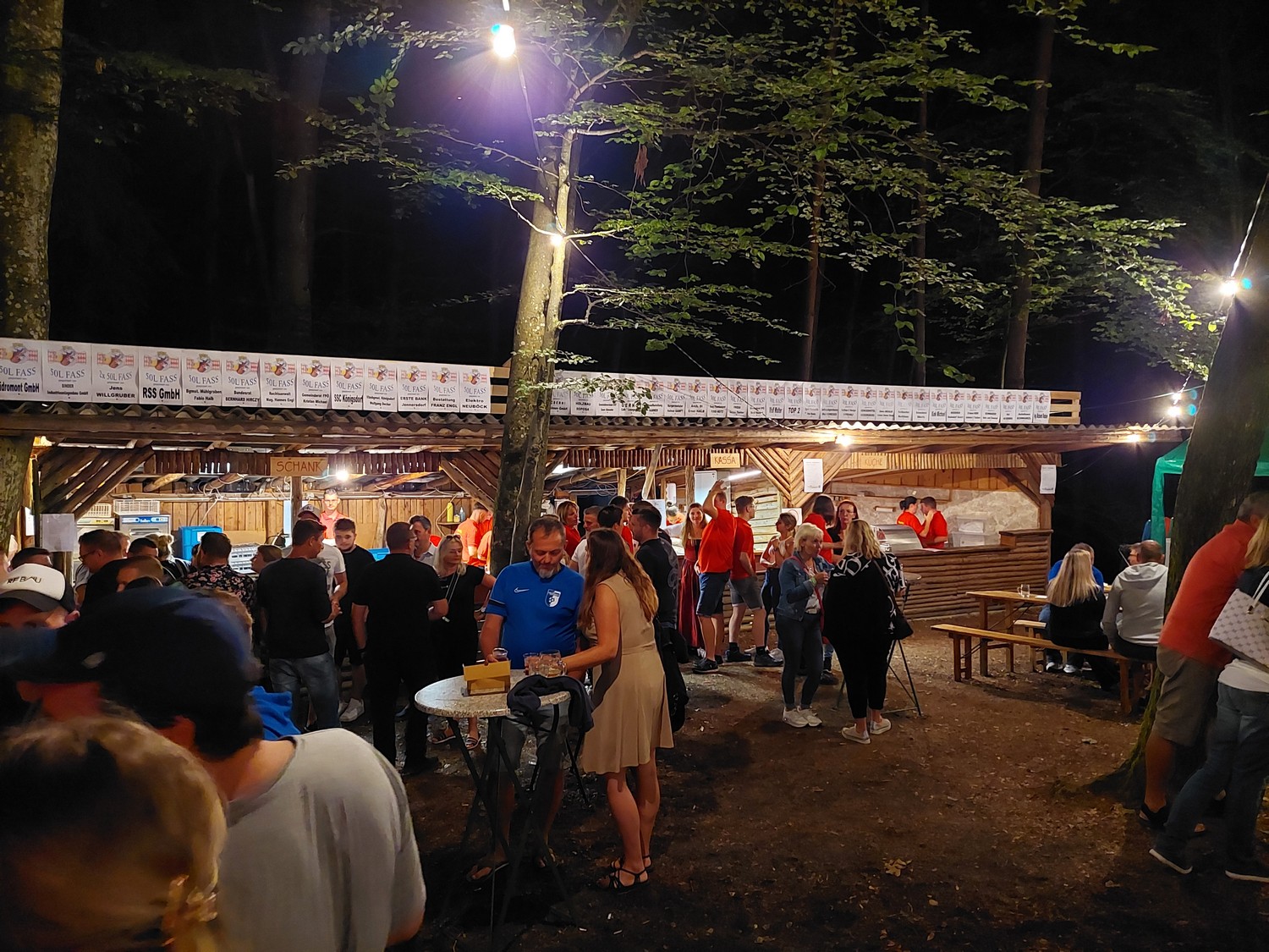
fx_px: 880
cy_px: 476
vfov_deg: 56.8
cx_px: 634
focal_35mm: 24
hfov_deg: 71.6
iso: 800
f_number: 1.8
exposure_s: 1/25
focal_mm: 5.23
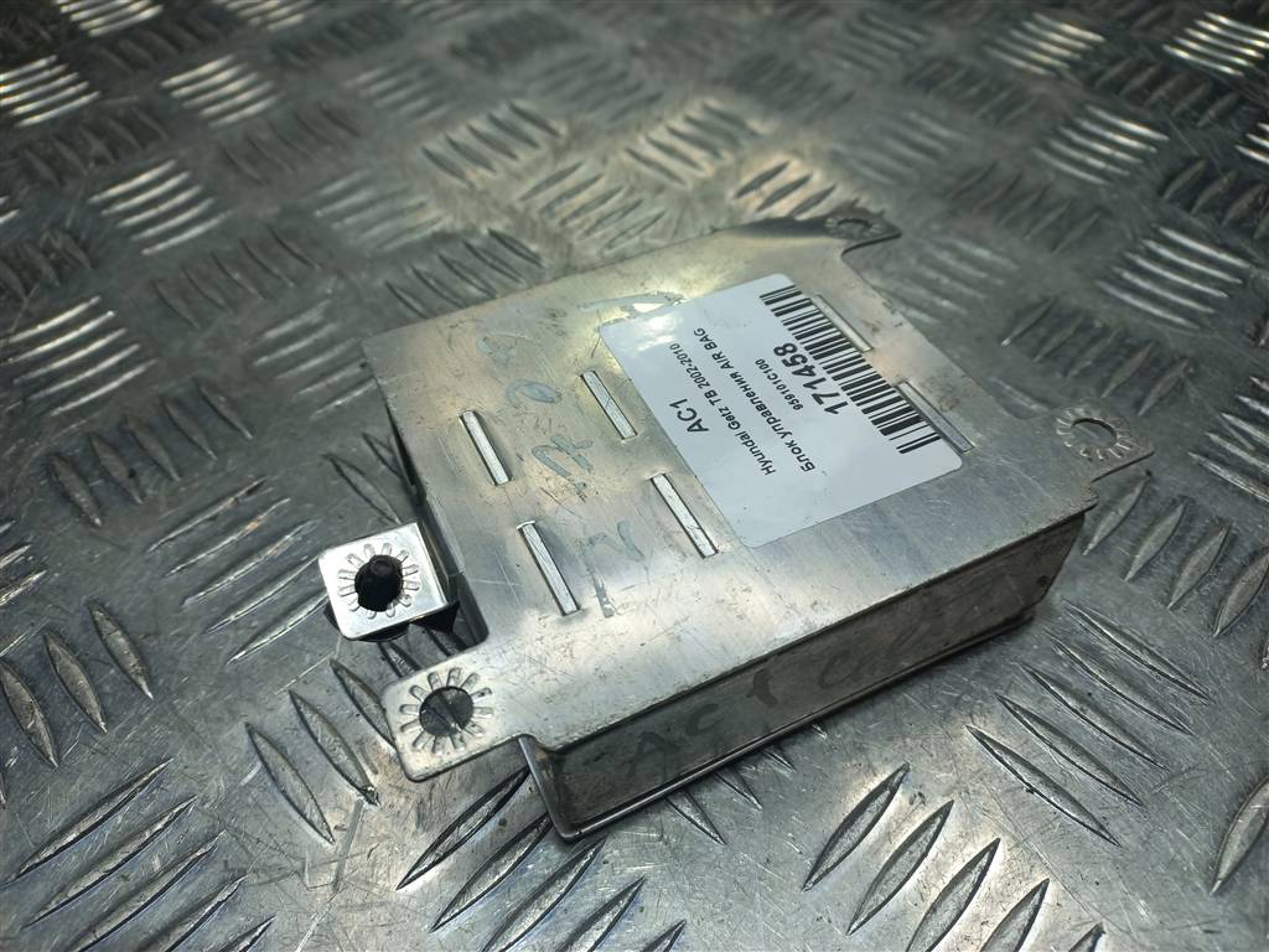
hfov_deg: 69.4
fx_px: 916
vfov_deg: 54.9
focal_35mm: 25
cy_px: 476
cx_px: 634
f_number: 1.8
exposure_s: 1/117
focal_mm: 4.6
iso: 25
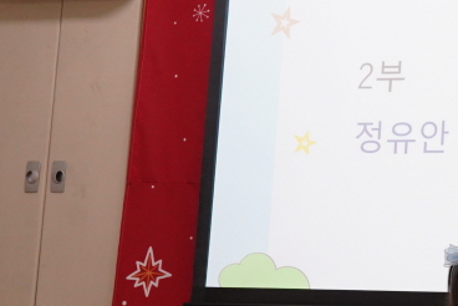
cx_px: 686
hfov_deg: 15.7
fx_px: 1528
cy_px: 177
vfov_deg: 11.4
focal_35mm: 120
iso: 2500
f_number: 6.3
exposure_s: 1/200
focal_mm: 34
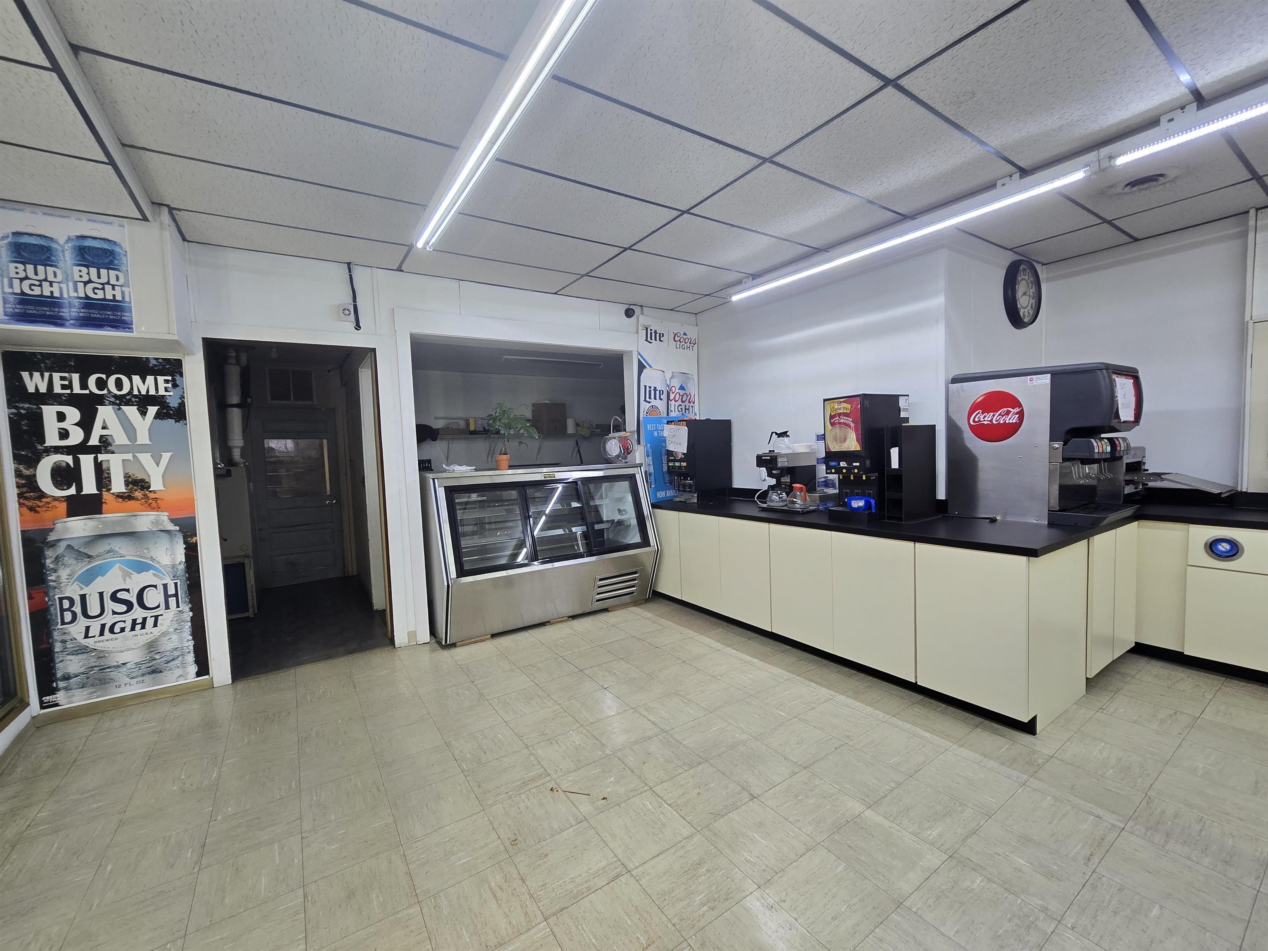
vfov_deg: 89.9
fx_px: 476
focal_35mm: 13
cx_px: 634
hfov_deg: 106.2
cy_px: 476
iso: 100
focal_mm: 2.2
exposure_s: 1/60
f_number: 2.2
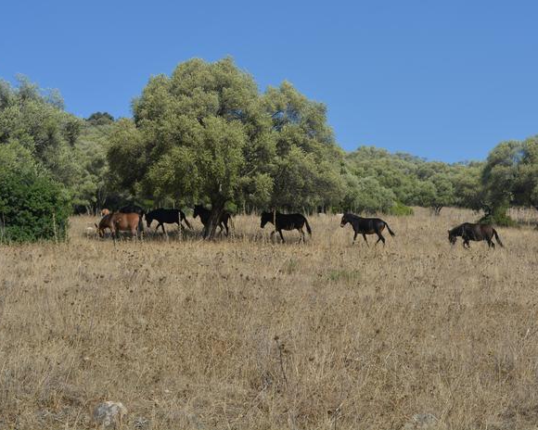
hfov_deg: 27.9
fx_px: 1083
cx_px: 314
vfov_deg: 22.5
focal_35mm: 68
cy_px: 215
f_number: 10
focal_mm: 40
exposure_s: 1/250
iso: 100
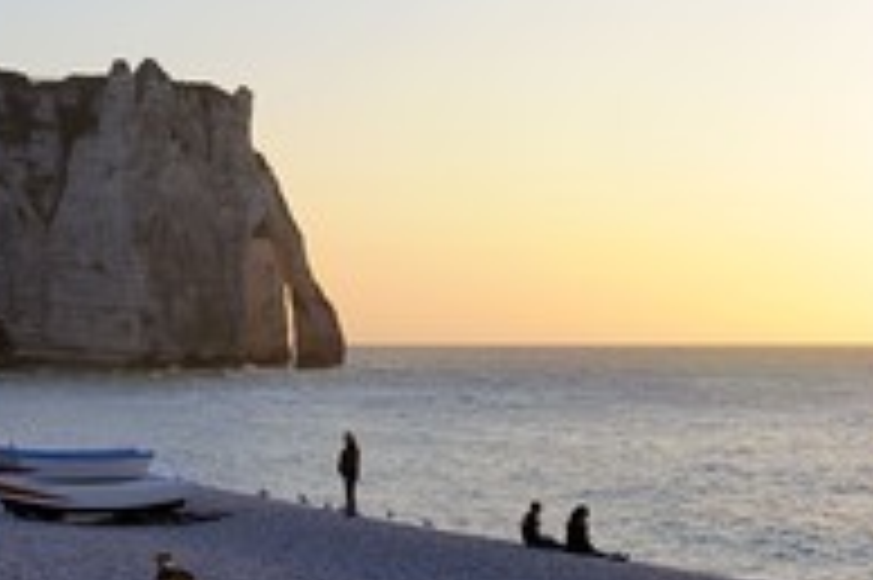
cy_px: 544
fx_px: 2108
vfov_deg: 15.5
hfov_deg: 22.3
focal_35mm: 87
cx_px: -56
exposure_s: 1/250
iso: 200
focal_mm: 40
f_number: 5.6
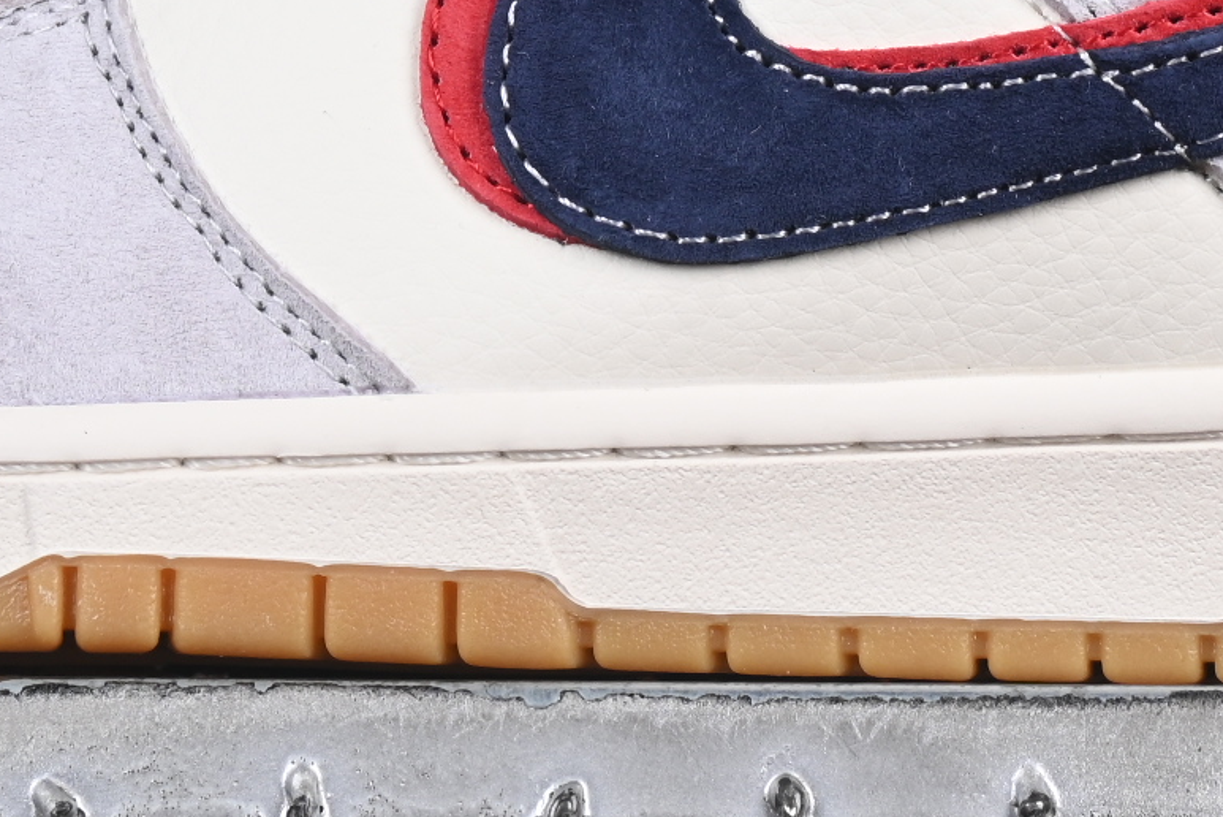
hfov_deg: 7.6
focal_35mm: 270
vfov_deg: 5.1
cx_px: 638
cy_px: -238
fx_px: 9175
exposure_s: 1/80
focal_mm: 50
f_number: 8
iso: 160
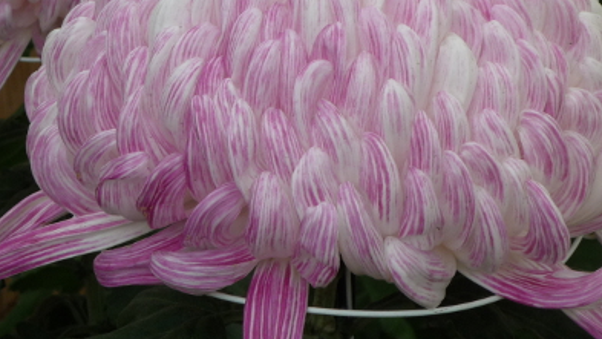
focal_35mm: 153
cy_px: 78
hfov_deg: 14.1
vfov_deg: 7.9
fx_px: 2442
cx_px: 317
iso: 100
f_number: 5.5
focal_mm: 15.2
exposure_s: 1/80
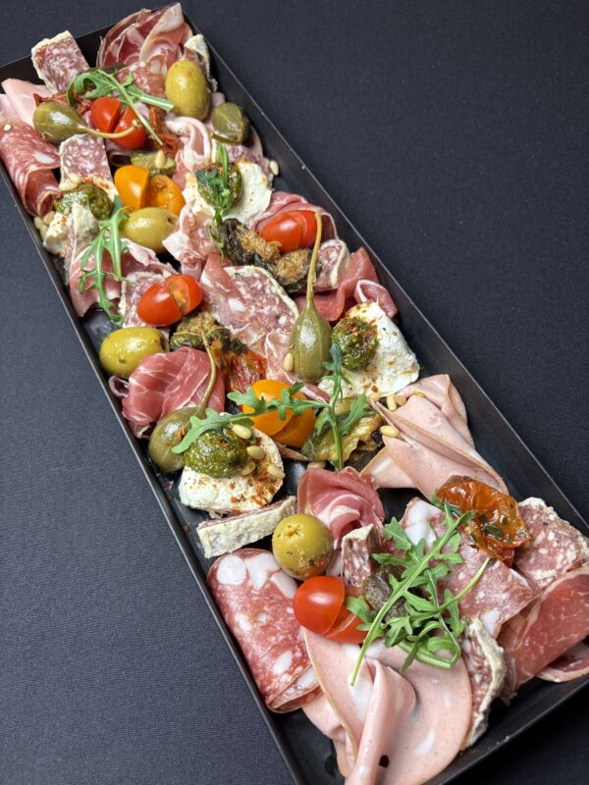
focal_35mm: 26
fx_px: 590
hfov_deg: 53.1
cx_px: 294
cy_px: 392
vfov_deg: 67.3
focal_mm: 5.96
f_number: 1.6
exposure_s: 1/100
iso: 100
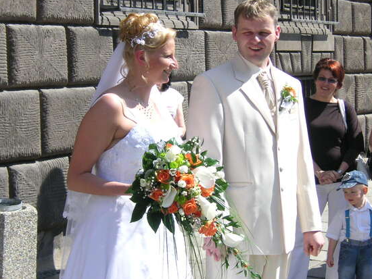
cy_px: 117
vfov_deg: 15.4
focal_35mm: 96
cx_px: 204
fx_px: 1032
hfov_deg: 20.4
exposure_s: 1/350
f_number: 4
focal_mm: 11
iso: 50
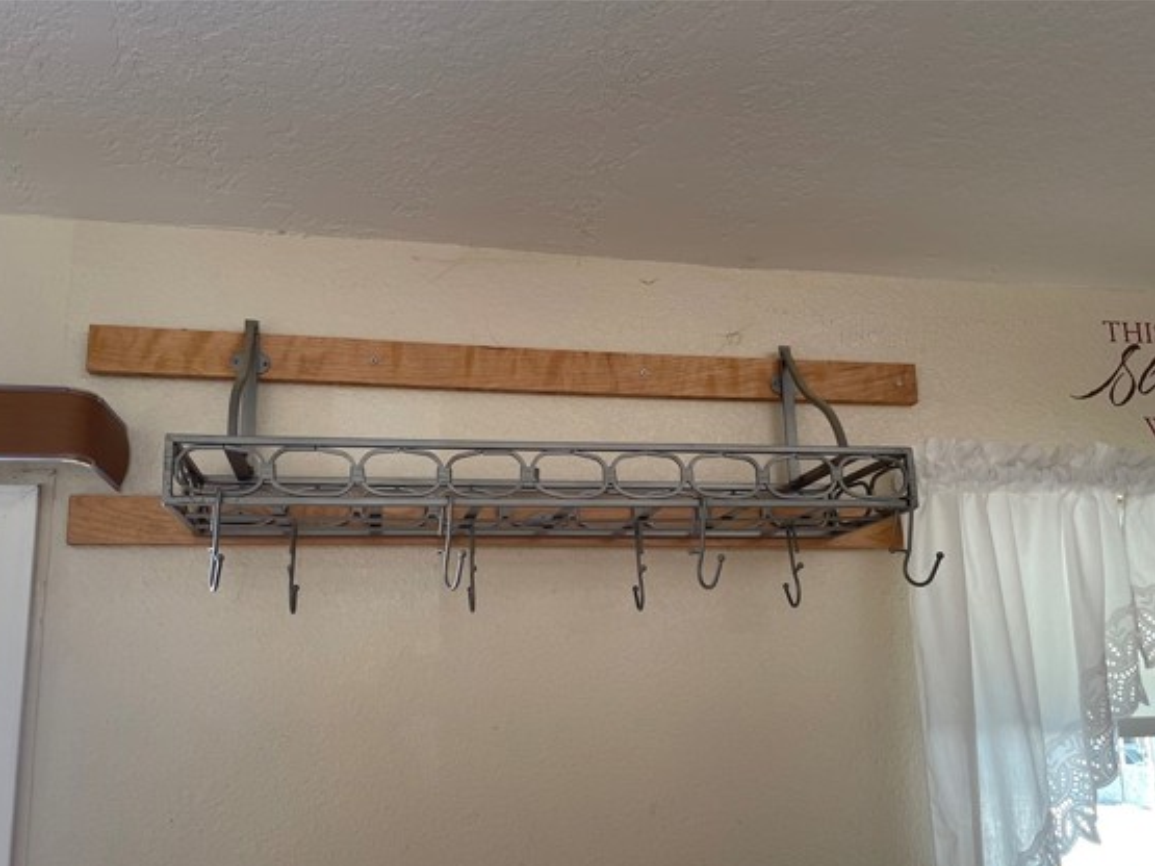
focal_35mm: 30
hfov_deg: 60.0
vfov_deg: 46.6
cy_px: 498
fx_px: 1001
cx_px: 572
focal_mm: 4.2
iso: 125
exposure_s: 1/121
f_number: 1.6
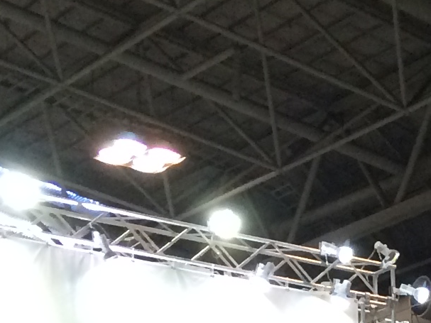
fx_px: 1942
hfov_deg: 11.4
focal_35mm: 156
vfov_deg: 8.7
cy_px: 754
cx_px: 873
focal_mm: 4.15
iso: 160
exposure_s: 1/30
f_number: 2.2
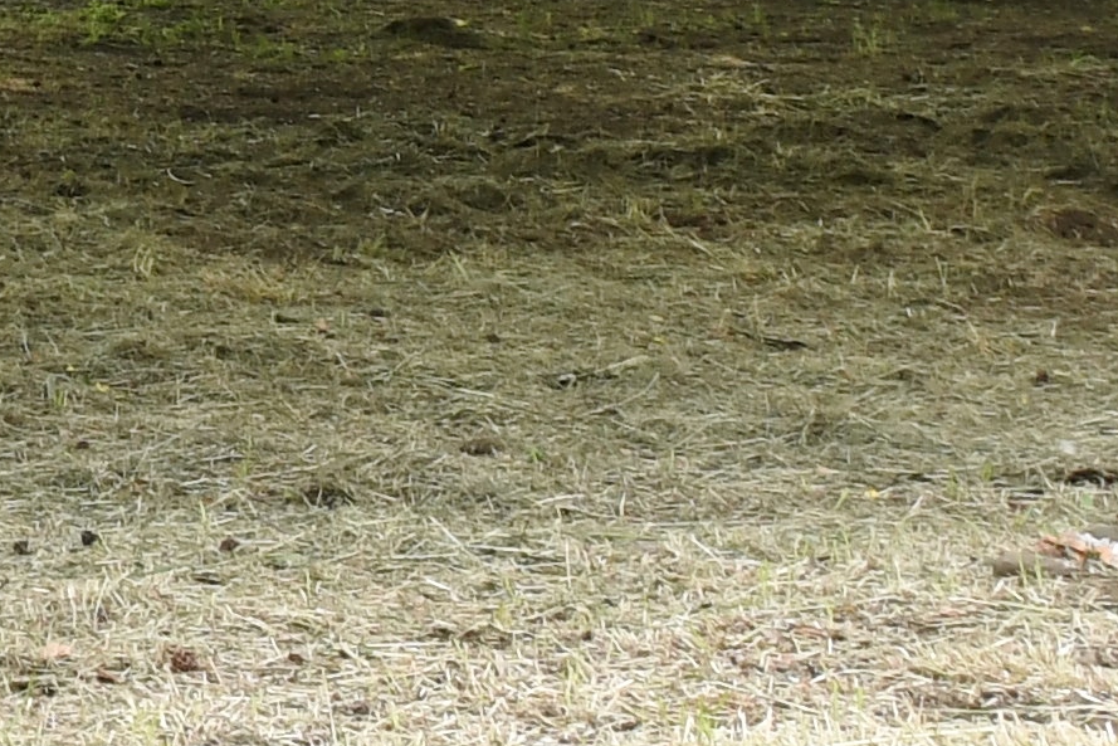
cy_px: -547
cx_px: -1561
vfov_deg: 10.9
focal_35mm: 119
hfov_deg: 13.0
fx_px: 3696
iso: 200
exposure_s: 1/60
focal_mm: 13
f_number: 8
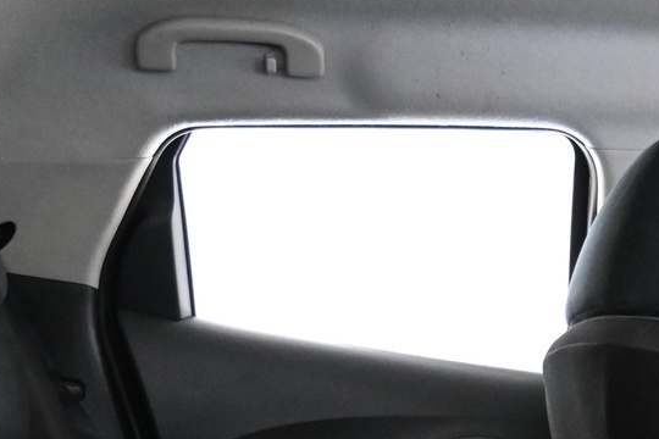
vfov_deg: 17.2
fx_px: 1318
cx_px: 423
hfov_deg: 27.9
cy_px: 650
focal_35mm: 72
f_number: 3.5
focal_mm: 16
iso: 5600
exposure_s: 1/25
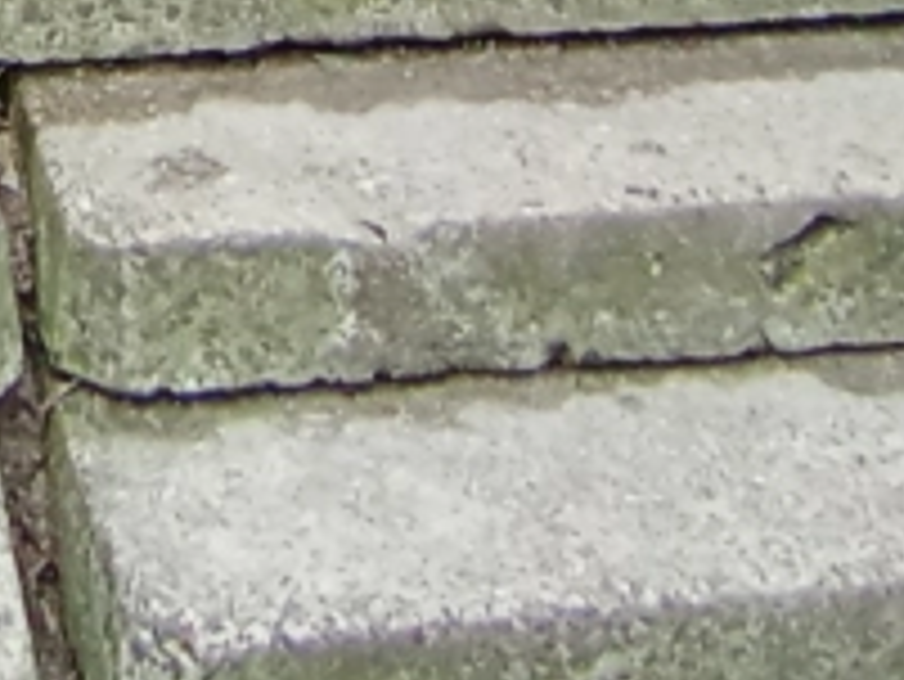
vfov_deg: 11.2
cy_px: -1155
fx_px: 2613
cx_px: -193
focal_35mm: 100
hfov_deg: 18.5
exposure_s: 1/50
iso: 103
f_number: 2.2
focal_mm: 1.65
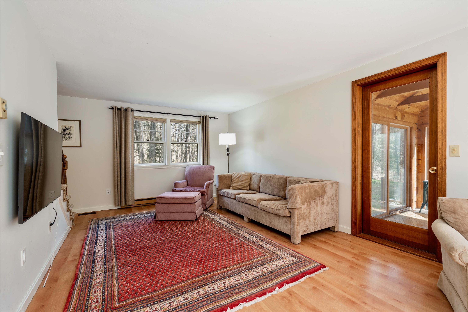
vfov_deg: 73.7
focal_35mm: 16
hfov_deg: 96.7
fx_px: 208
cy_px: 156
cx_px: 234
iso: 100
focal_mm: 16
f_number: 8
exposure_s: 1/3
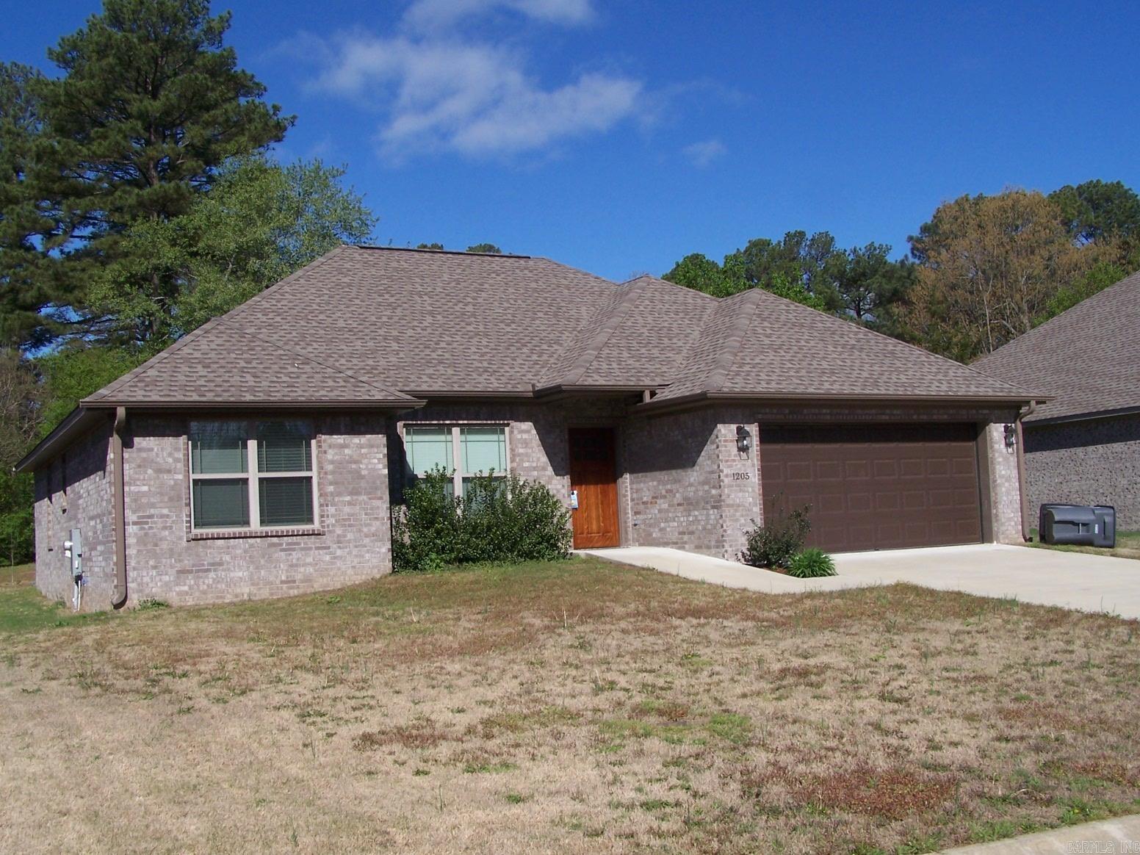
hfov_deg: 49.0
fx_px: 1251
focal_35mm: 38
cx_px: 570
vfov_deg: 37.7
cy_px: 428
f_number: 6.3
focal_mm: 6.3
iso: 80
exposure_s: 1/500
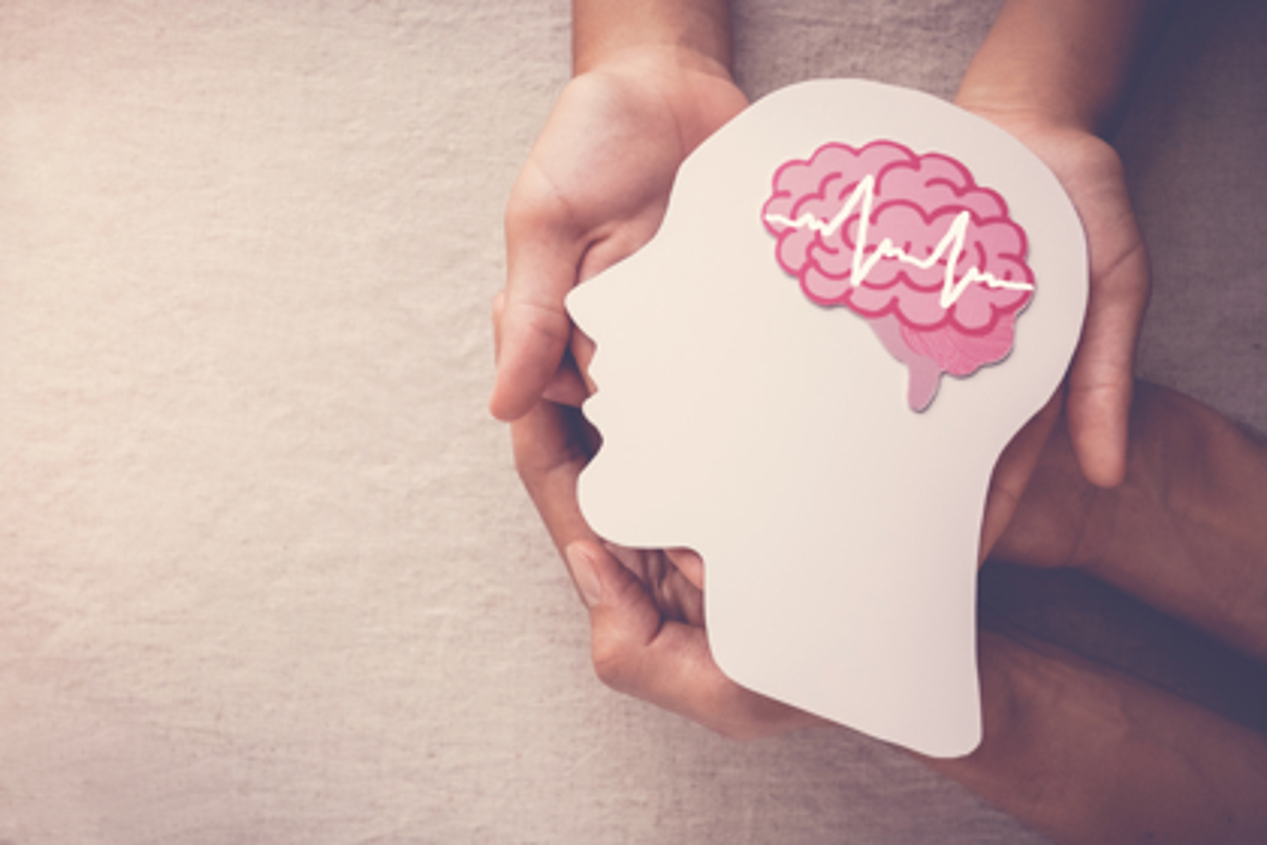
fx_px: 1267
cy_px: 422
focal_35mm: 36
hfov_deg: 53.1
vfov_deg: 36.9
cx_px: 634
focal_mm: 24
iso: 320
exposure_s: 1/250
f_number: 4.5
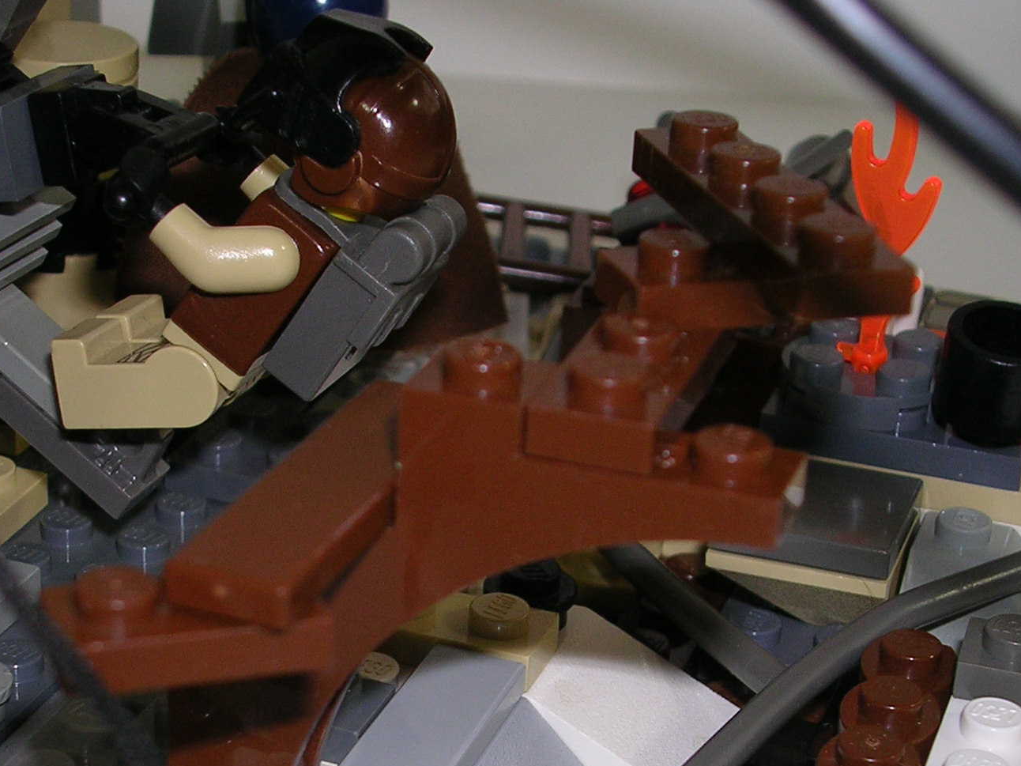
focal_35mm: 84
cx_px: 485
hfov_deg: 23.3
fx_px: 2478
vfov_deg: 17.4
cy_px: 601
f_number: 3.2
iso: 50
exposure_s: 1/60.1
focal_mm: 8
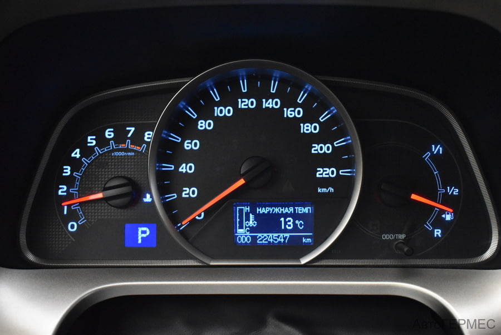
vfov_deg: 32.0
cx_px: 250
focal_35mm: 42
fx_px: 585
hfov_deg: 46.4
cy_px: 168
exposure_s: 1/50
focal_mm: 28
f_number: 4.2
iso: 5000
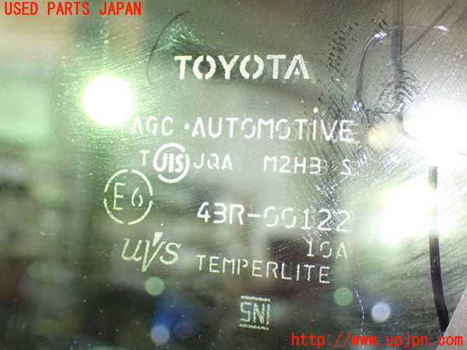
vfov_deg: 27.0
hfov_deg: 35.5
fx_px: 729
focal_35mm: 54
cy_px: 175
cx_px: 234
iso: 1600
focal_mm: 9.65
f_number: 3.3
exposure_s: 1/50
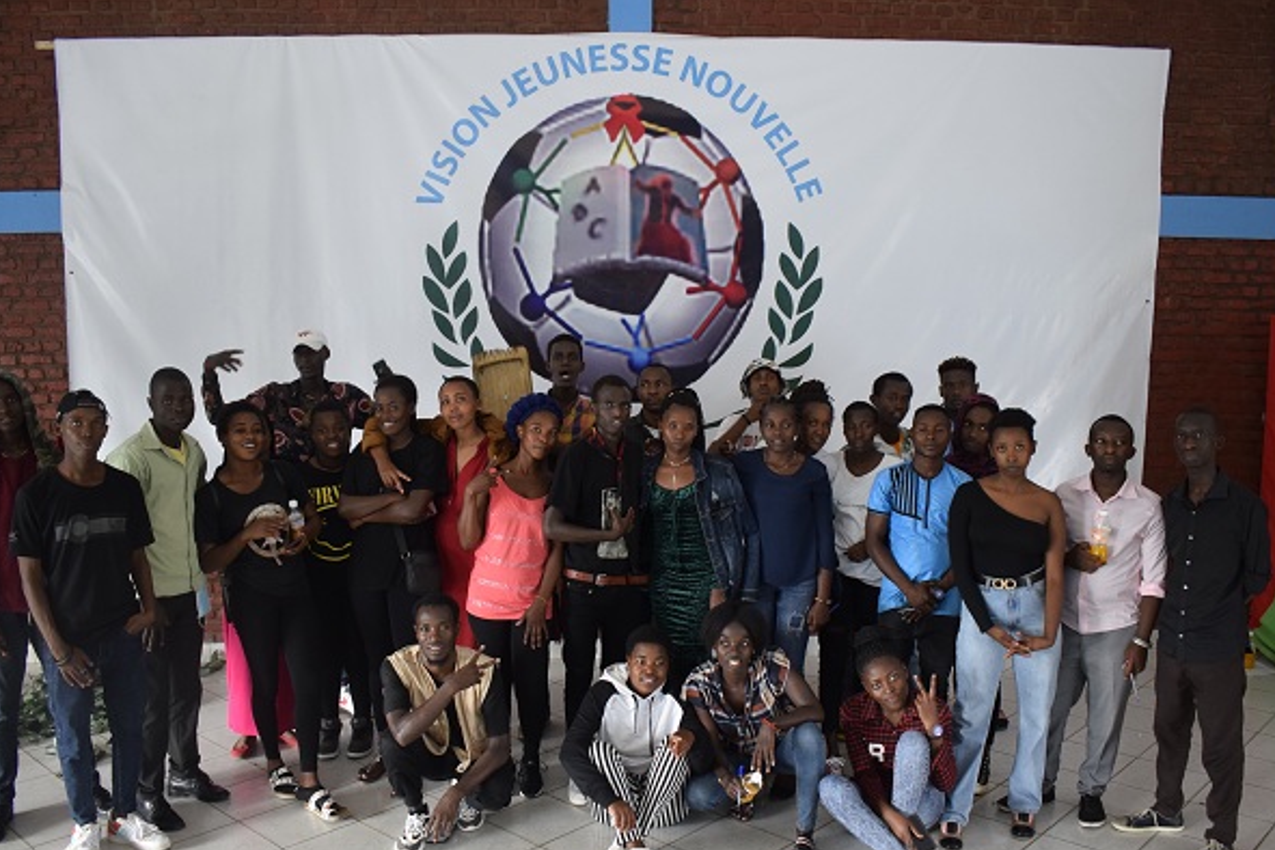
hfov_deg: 58.7
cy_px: 484
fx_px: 1133
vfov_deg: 41.0
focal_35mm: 32
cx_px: 636
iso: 800
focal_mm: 18
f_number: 3.5
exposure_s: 1/60
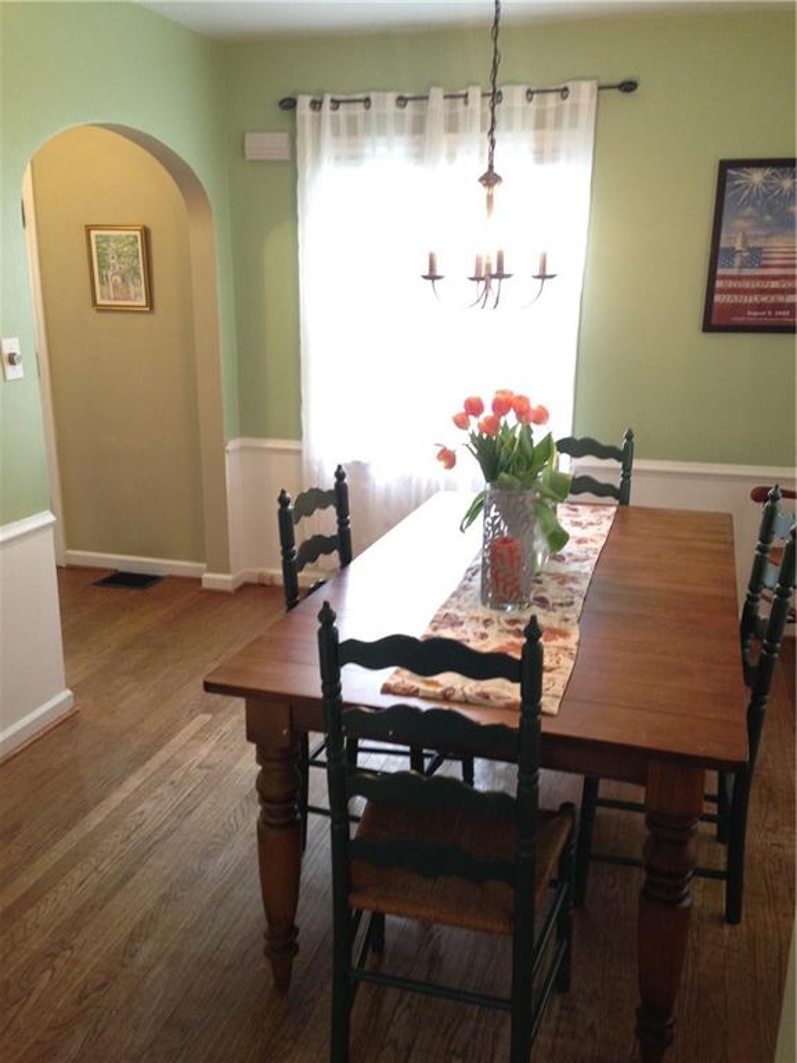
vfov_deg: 55.4
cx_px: 398
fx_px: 1013
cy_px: 532
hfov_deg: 42.9
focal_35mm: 33
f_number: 2.4
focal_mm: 4.12
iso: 160
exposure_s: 1/20
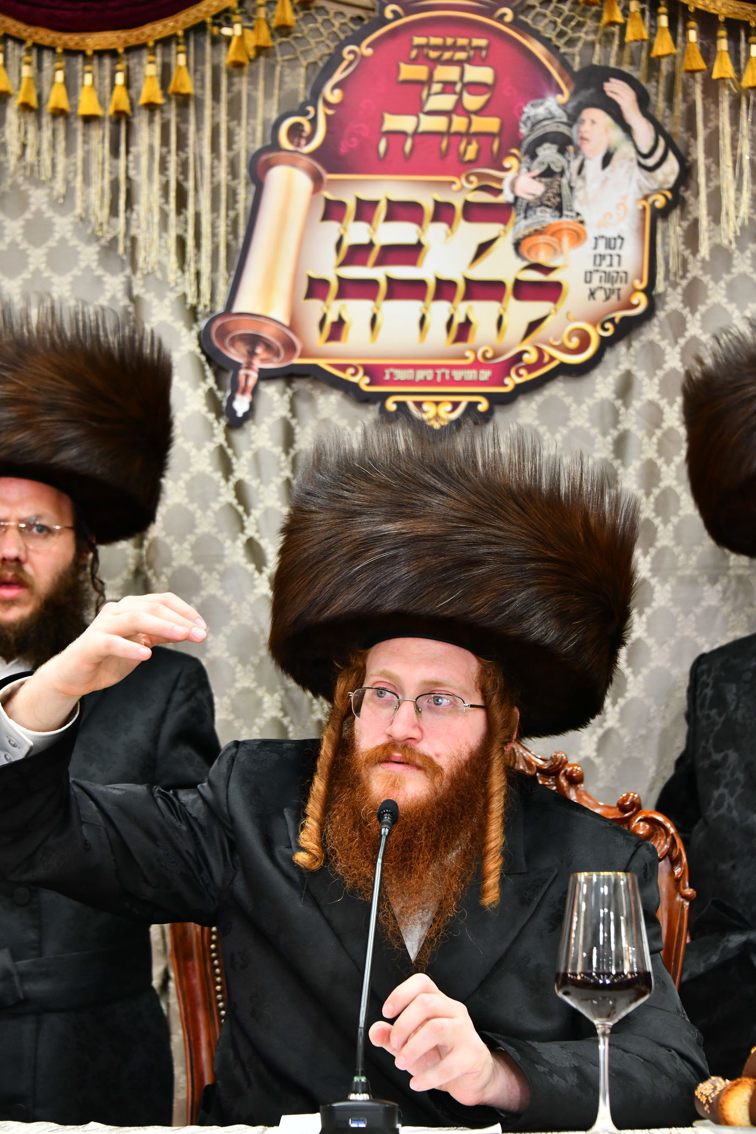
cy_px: 567
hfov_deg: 16.7
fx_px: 2583
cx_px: 378
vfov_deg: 24.8
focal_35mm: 82
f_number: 5.6
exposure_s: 1/100
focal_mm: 82
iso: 1250
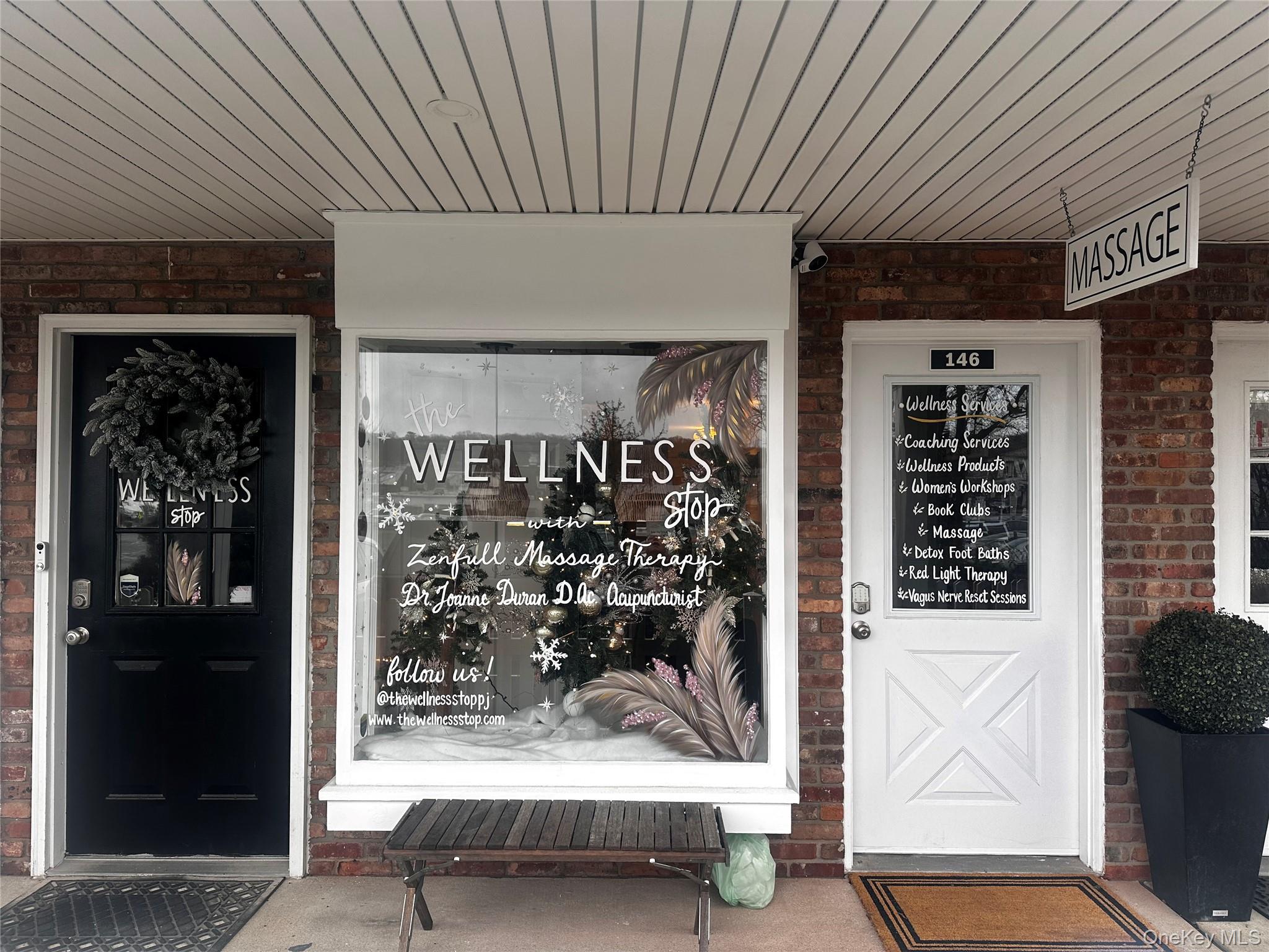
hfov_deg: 71.6
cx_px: 634
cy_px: 476
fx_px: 880
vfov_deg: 56.8
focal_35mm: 24
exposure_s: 1/141
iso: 64
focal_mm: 6.86
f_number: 1.78
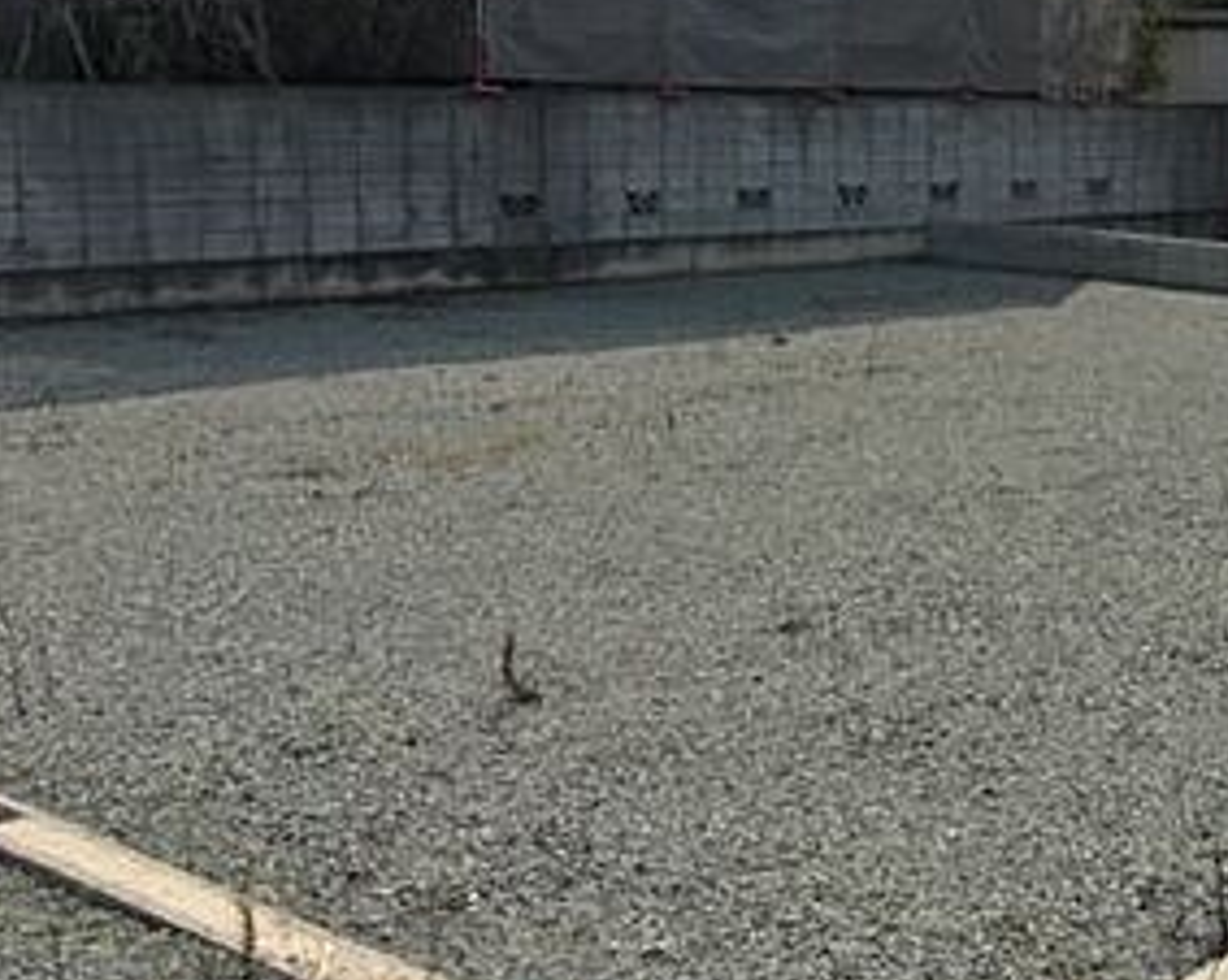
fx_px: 2179
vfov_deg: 25.3
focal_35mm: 60
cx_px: 1263
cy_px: 425
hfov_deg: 29.2
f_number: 2.2
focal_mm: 4.15
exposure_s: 1/2079
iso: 25
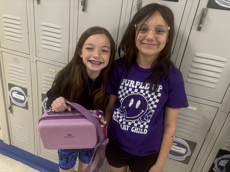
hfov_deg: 67.3
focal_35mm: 26
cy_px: 86
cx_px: 115
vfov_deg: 53.1
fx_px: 173
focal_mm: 5.96
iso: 400
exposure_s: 1/60
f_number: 1.6
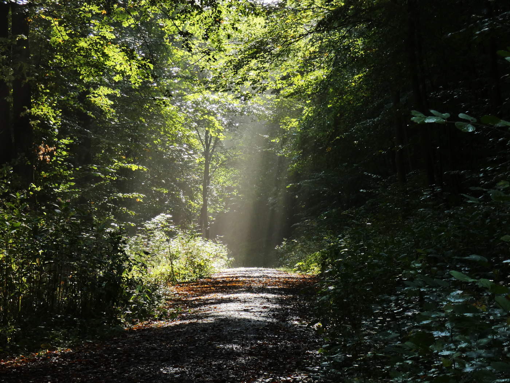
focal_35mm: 150
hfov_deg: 13.2
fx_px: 2210
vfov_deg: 9.9
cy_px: 192
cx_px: 255
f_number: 5.4
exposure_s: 1/160
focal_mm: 26.9
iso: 80
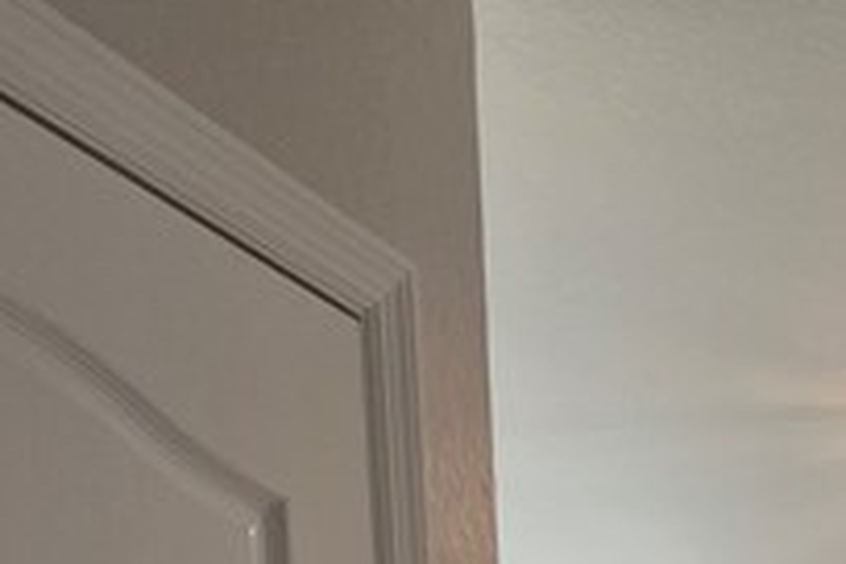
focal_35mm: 68
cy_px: 1364
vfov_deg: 13.9
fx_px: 1598
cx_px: 1053
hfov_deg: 26.0
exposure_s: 1/120
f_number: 1.9
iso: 100
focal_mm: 2.2
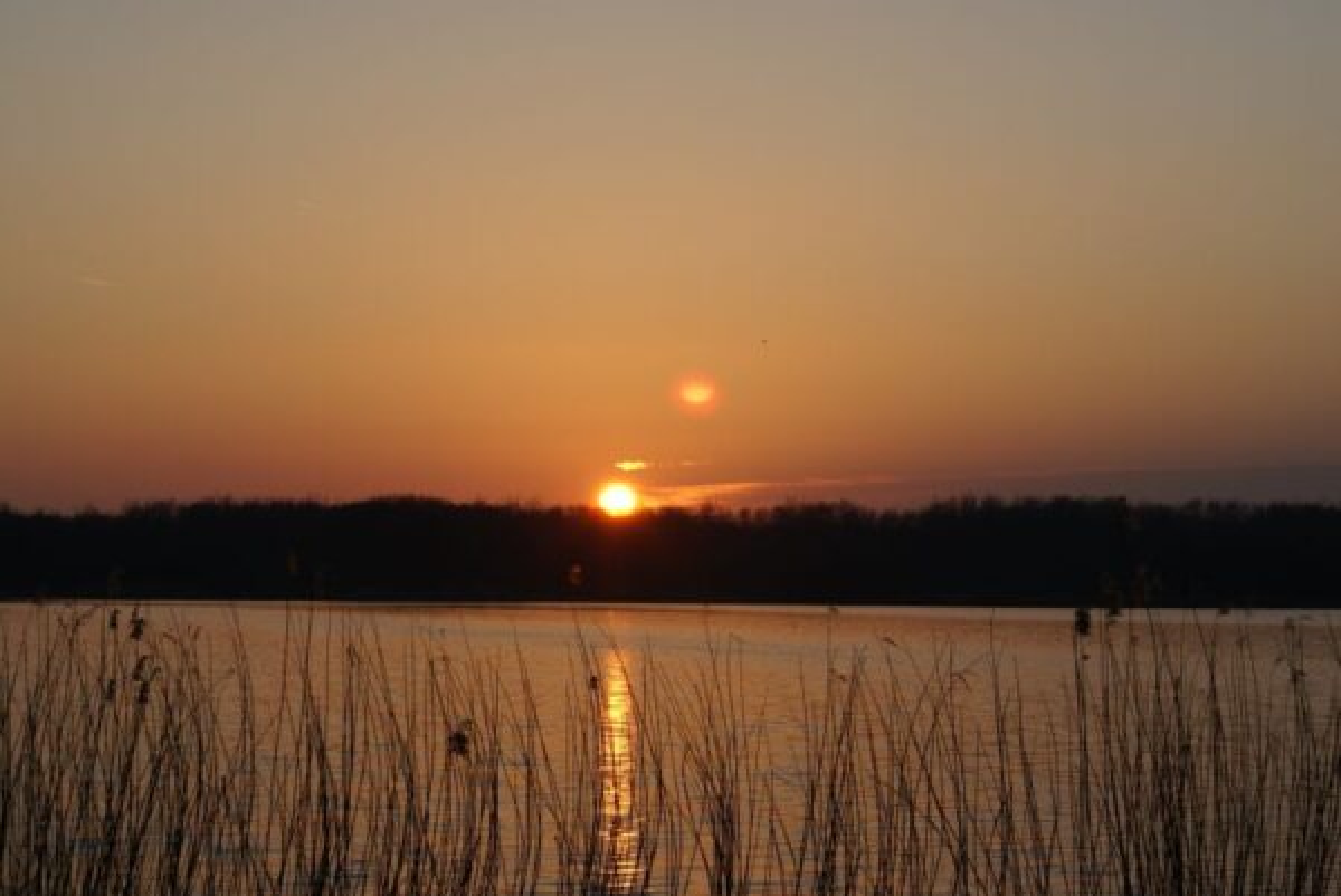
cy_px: 448
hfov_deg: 22.6
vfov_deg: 15.2
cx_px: 670
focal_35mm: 90
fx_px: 3355
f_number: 10
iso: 100
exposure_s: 1/125
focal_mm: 60
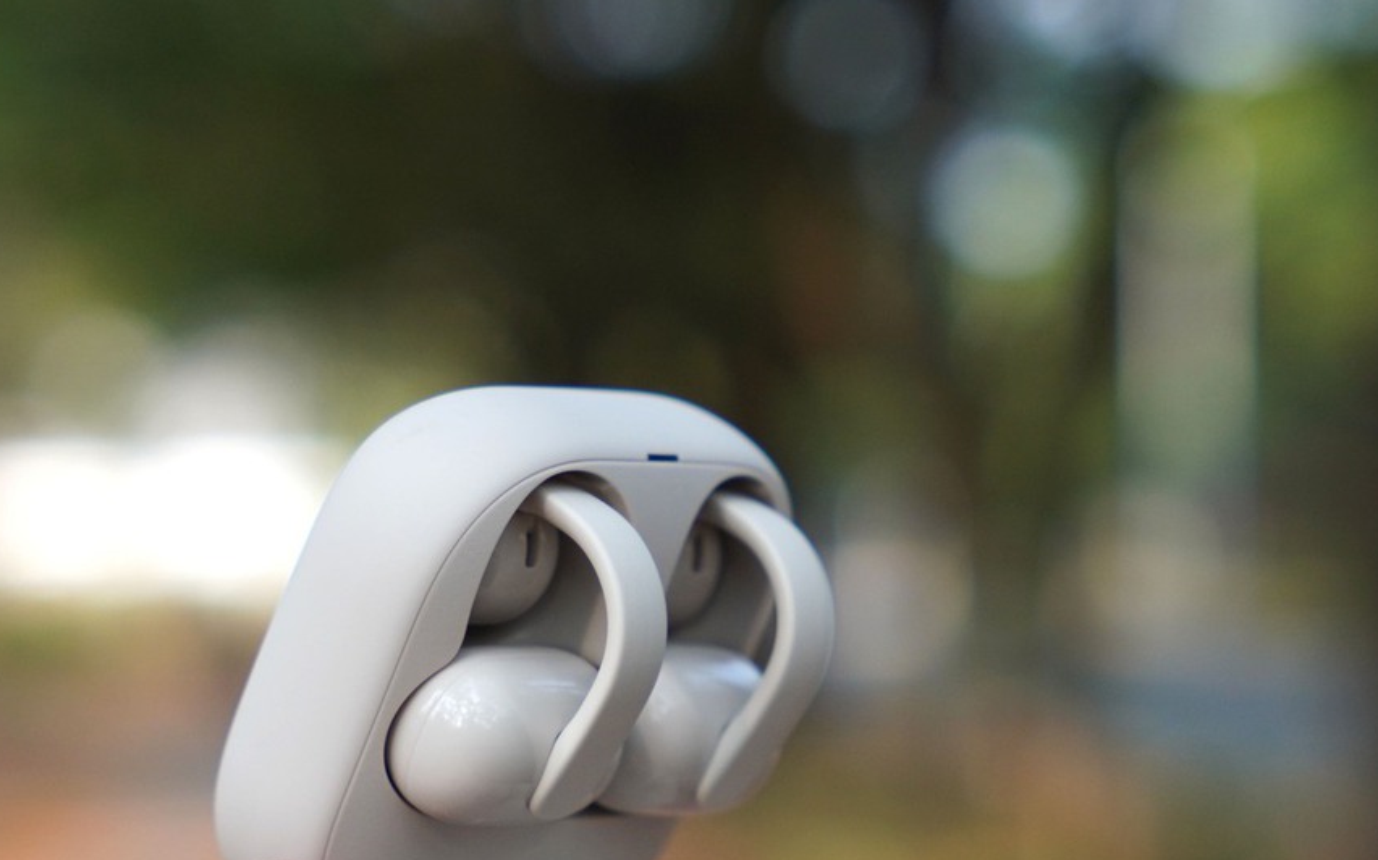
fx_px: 5527
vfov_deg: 8.9
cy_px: 755
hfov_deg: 14.2
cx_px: 663
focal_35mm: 147
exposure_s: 1/500
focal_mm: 41
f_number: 3.5
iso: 200
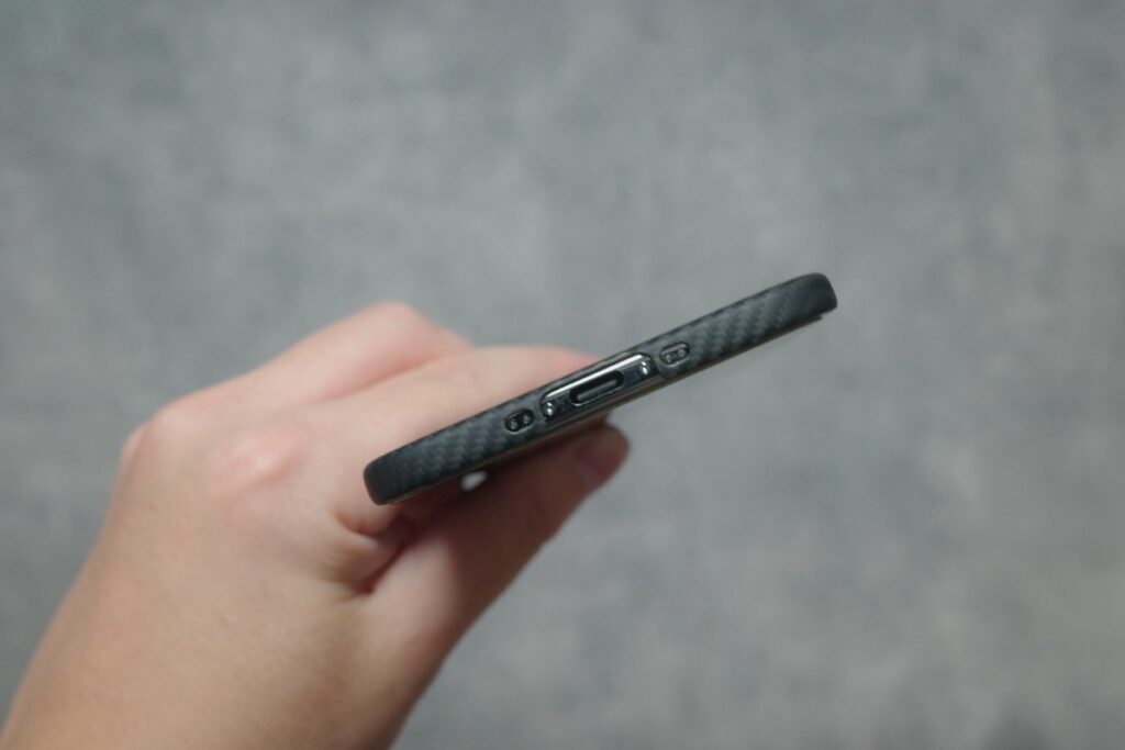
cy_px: 375
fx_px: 1250
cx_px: 562
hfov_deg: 48.5
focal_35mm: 40
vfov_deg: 33.4
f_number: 5.6
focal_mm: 26
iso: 1000
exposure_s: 1/30
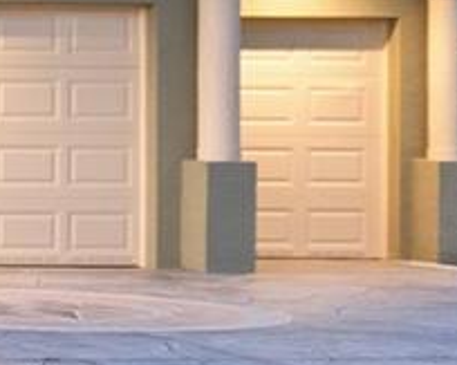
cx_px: -907
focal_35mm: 177
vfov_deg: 8.7
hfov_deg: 8.9
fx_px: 2393
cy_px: 137
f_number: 8
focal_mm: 16
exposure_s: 1/2.5
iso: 400
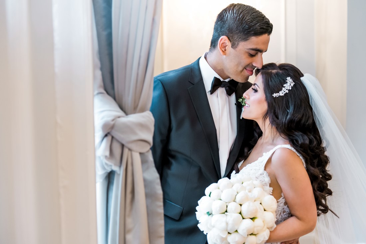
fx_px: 508
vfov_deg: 27.0
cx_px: 183
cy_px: 122
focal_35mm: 50
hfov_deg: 39.6
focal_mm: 50
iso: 3200
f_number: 3.2
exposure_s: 1/125
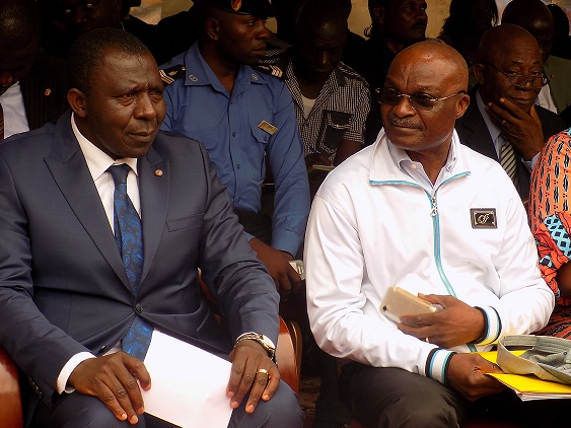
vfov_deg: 13.7
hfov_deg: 18.2
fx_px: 1781
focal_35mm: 108
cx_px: 284
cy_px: 215
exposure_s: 1/80
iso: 80
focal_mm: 19.1
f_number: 4.7
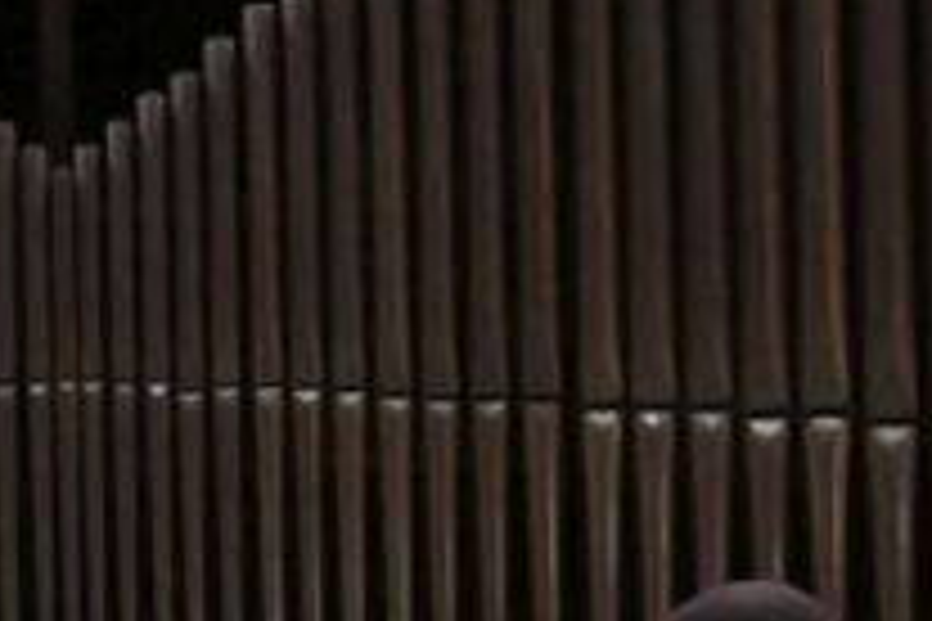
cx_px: -995
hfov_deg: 11.0
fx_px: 4349
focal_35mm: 168
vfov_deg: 7.7
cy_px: 1406
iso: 4000
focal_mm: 34
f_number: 4
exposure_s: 1/200
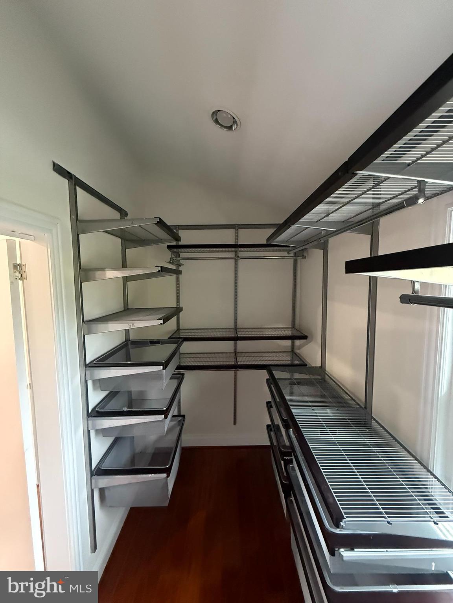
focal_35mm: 14
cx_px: 226
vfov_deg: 102.1
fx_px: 244
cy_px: 302
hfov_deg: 85.7
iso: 1000
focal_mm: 2.22
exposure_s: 1/60
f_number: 2.2
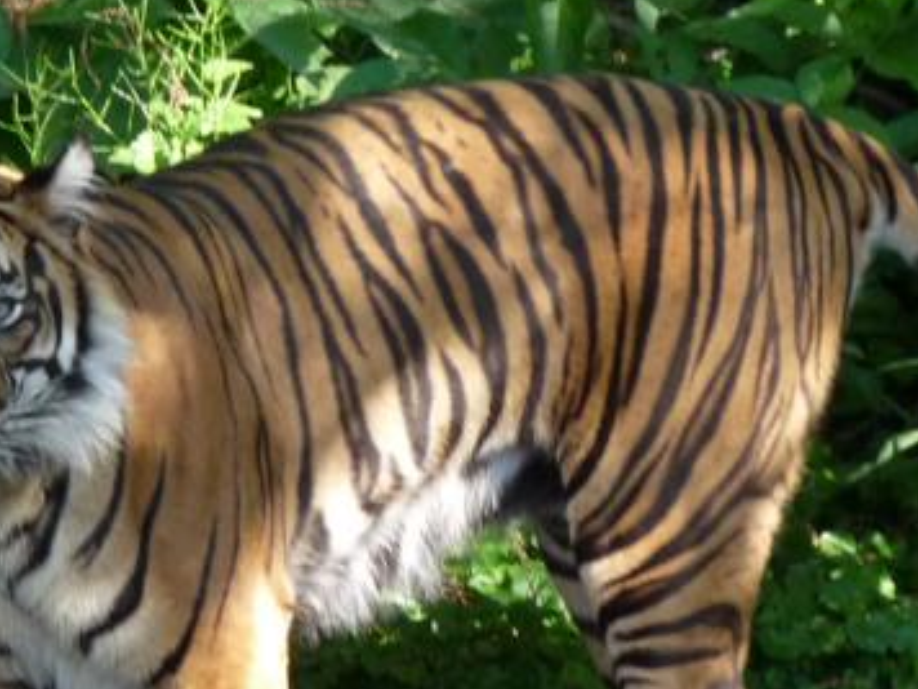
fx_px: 19651
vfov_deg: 2.0
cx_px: 444
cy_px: 617
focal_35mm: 741
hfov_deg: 2.7
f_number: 3.7
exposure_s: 1/250
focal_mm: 41.2
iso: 200
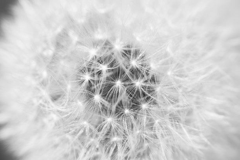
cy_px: 80
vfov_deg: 13.7
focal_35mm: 100
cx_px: 120
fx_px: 667
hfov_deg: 20.4
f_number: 5
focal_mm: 100
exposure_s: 1/320
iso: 200
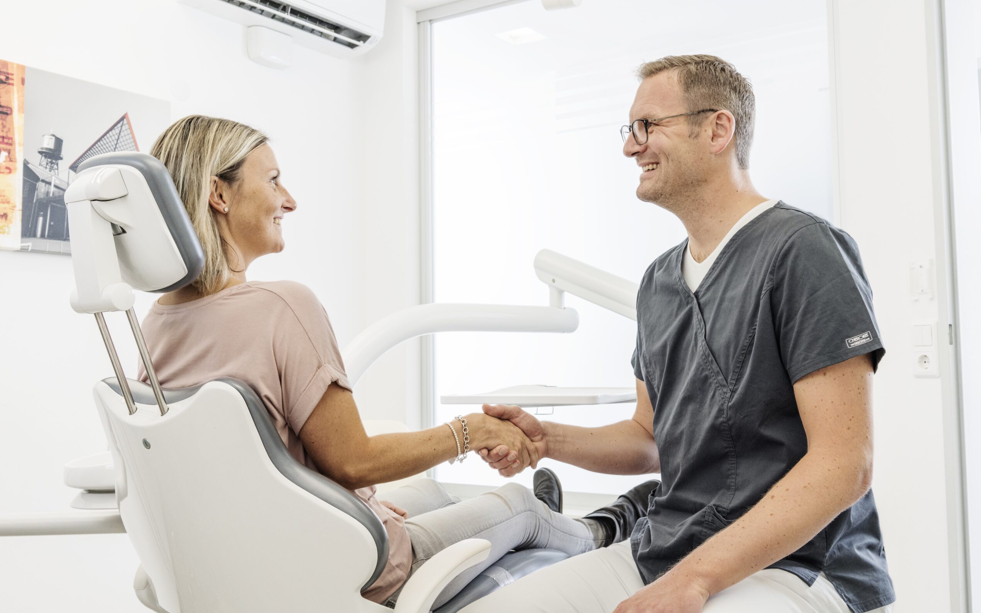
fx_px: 963
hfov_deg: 54.0
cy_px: 287
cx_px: 495
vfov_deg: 35.3
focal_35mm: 36
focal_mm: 35
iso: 800
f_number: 8
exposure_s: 1/125
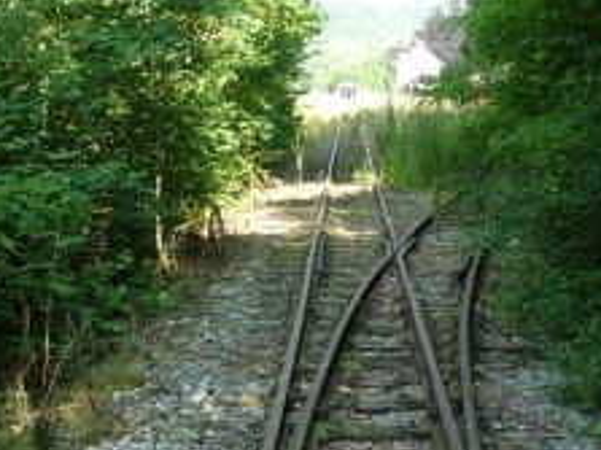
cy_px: 245
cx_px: 329
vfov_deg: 17.1
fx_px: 1492
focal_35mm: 86
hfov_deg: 22.8
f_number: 4
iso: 100
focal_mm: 5.2
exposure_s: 1/100
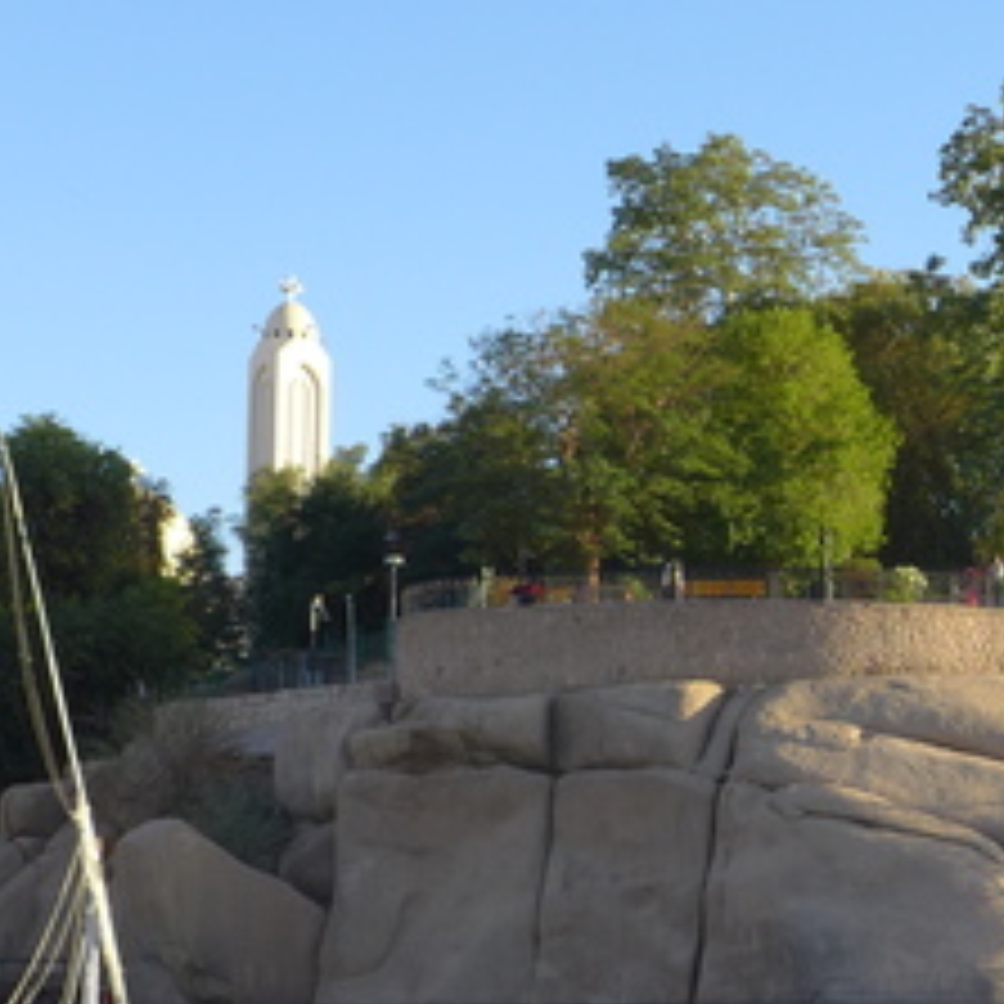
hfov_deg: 17.1
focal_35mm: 96
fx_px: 3150
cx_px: 1281
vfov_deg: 18.0
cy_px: 792
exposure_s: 1/640
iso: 80
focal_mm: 6.9
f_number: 2.8
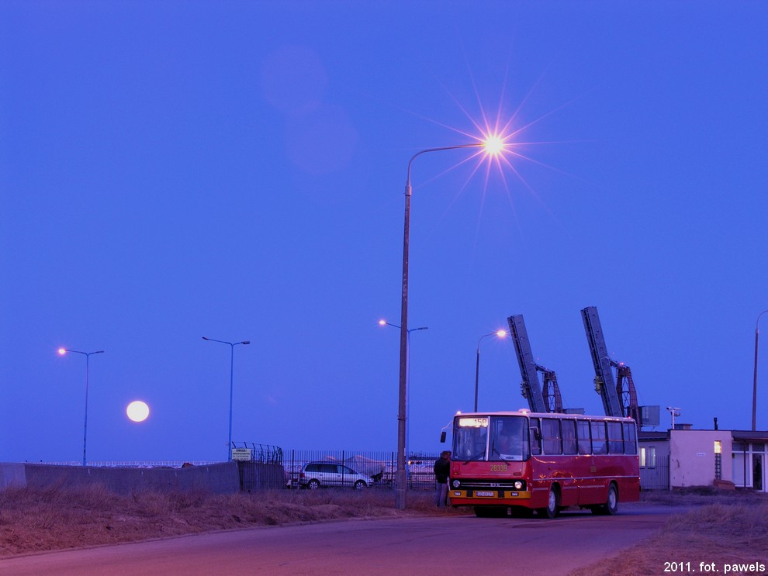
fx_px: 2086
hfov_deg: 20.9
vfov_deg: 15.7
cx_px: 384
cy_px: 288
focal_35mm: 94
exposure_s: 2
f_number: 5.7
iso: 100
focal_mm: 24
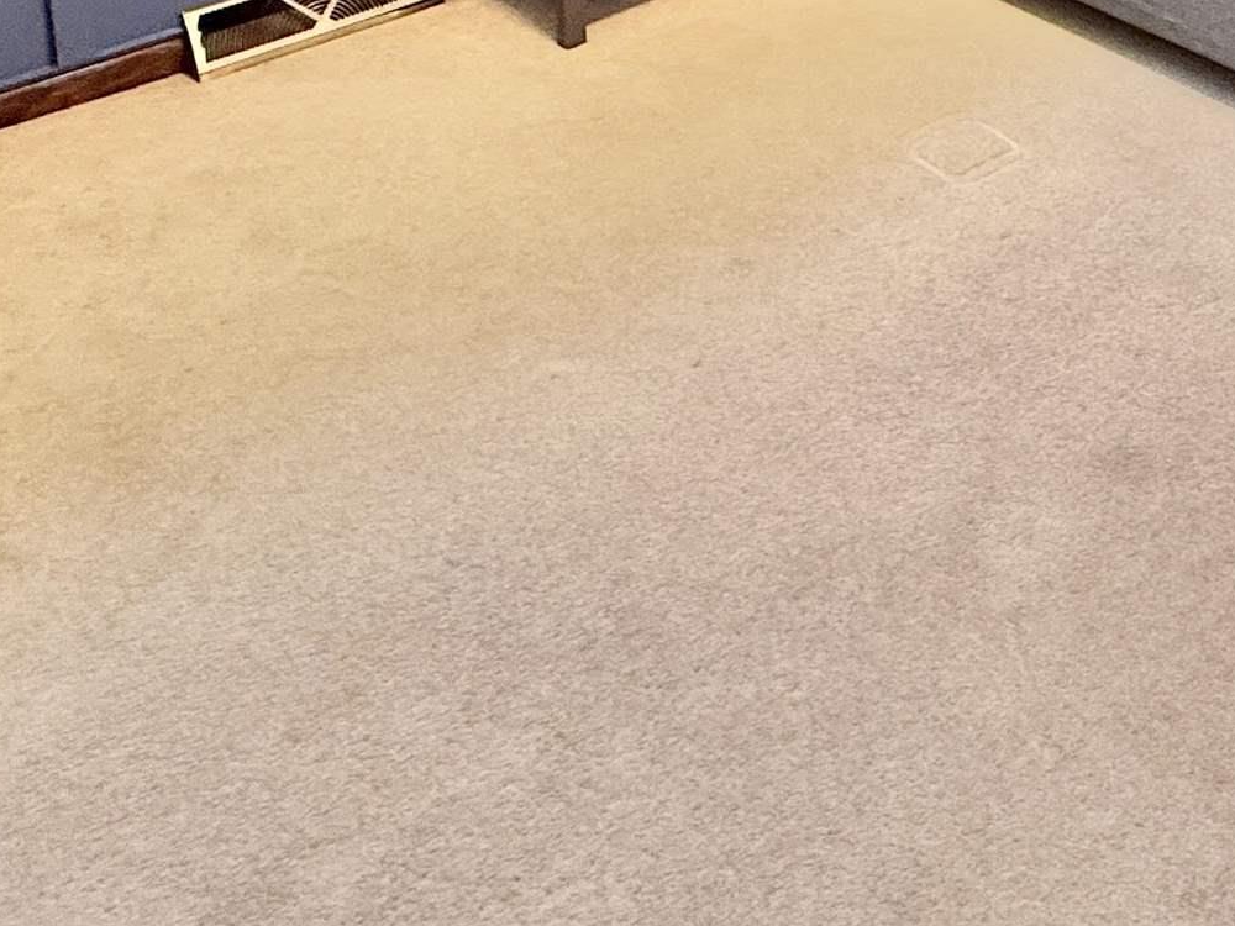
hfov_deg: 41.9
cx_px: 995
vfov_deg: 26.0
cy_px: -416
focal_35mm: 43
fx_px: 1534
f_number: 2.2
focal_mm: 2.22
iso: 320
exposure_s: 1/120
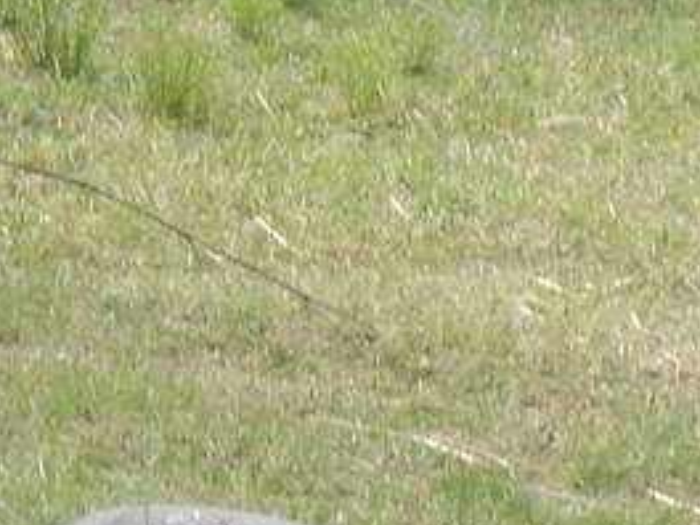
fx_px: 28452
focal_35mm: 1407
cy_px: 520
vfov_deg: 1.1
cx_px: -902
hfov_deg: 1.4
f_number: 5.6
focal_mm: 41.7
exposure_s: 1/100
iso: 125
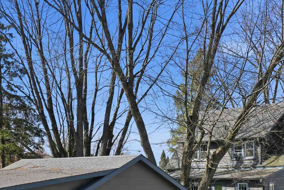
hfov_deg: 36.1
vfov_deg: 23.9
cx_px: 115
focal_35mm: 55
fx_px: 434
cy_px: 174
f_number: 5
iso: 100
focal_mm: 10.3
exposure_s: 1/200
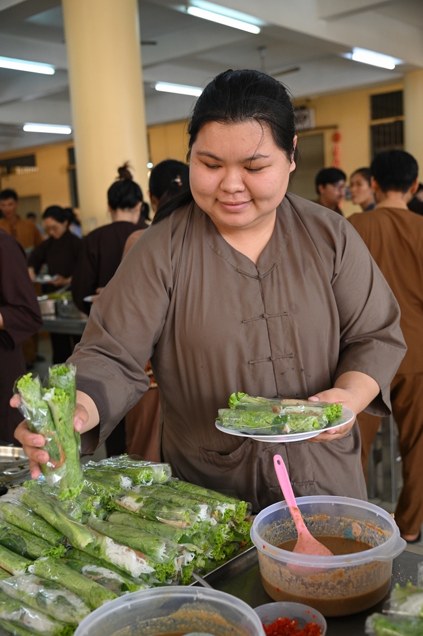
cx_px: 212
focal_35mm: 38
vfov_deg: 50.7
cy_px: 318
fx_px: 671
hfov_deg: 35.0
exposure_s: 1/250
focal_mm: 38
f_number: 4.5
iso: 2000
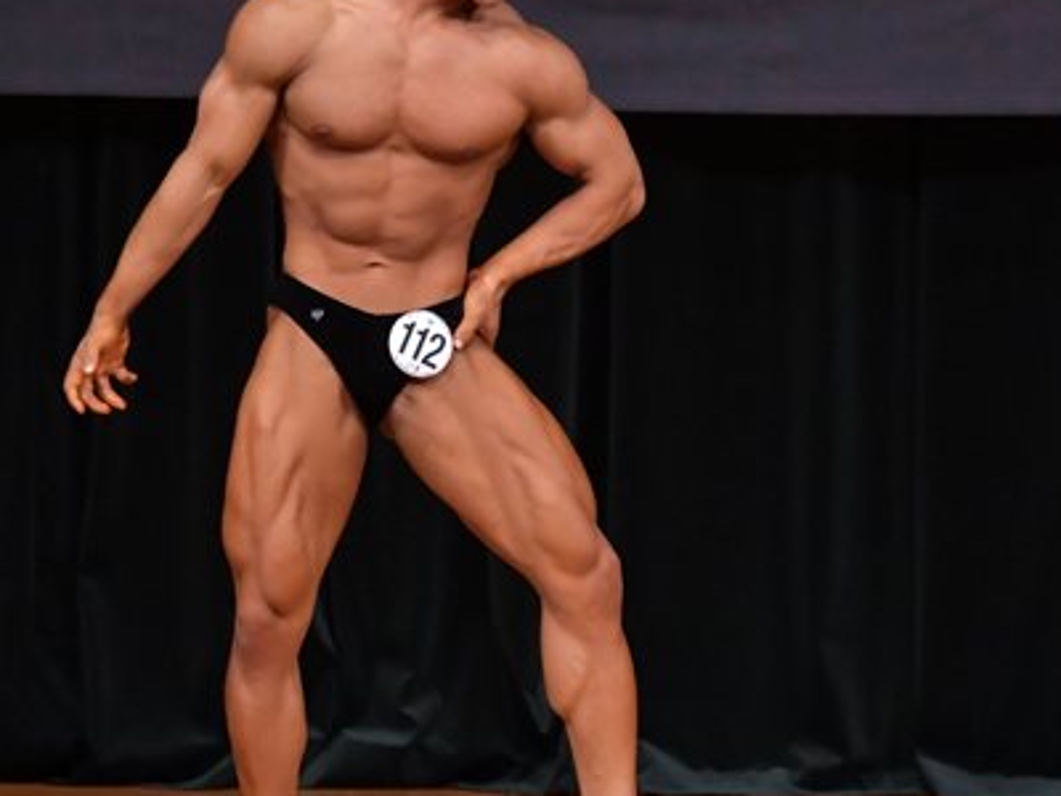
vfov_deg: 2.8
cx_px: 595
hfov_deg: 3.7
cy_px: 356
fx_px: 16275
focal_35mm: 531
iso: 4000
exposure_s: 1/400
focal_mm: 190
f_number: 5.6
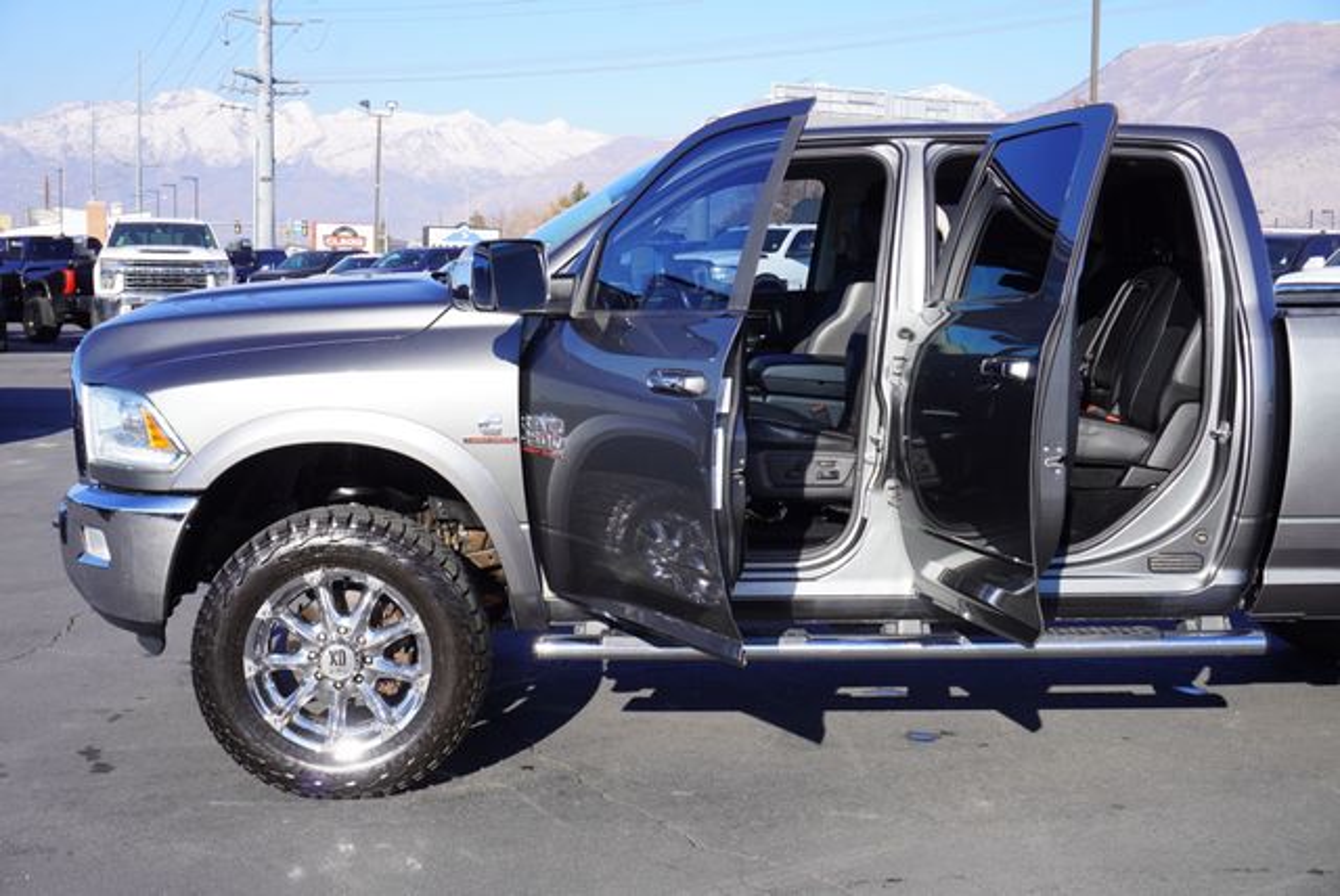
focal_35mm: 45
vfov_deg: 29.9
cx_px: 670
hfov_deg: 43.6
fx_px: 1676
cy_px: 448
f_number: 9
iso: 100
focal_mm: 30
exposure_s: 1/125
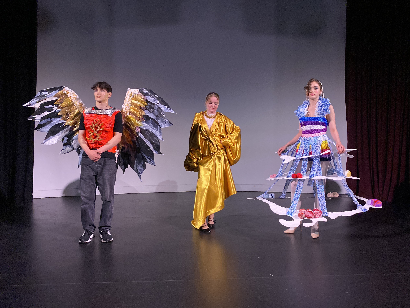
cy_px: 154
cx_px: 205
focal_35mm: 26
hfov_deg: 67.3
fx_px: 308
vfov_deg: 53.1
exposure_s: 1/32
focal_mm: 4.25
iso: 640
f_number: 1.8
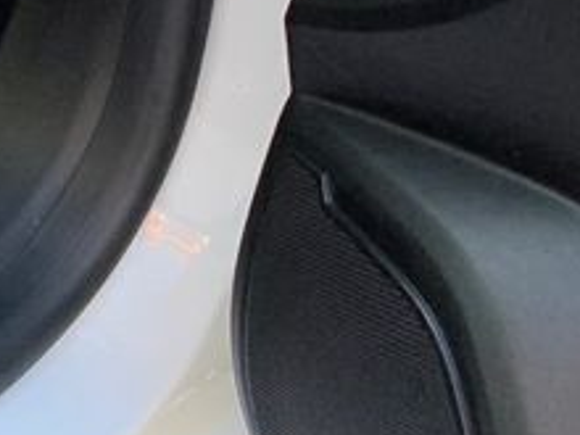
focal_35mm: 121
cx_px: -633
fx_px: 2027
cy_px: -464
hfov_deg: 13.6
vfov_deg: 11.0
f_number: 1.8
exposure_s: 1/121
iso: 64
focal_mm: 4.25
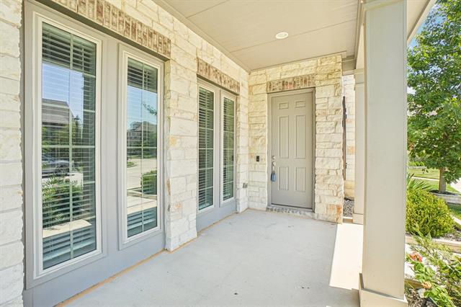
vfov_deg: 77.3
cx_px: 230
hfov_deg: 100.4
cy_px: 154
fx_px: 192
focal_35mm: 15
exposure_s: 1/320
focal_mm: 10
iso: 400
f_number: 8
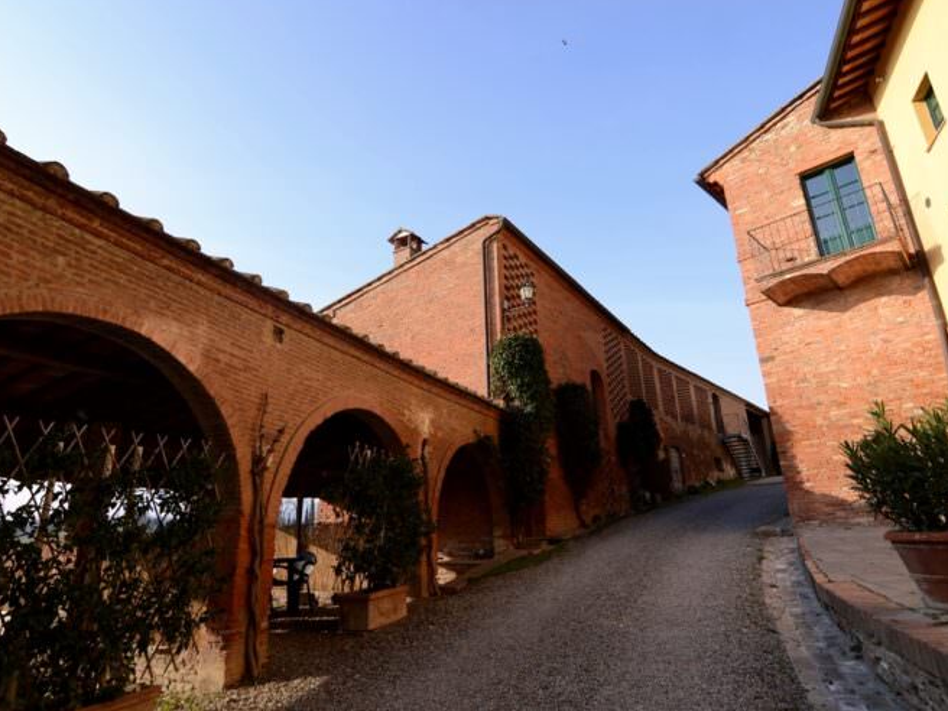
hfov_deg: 86.0
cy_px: 351
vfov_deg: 69.9
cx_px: 470
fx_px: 508
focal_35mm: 19
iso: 100
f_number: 4.5
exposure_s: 1/500
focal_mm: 11
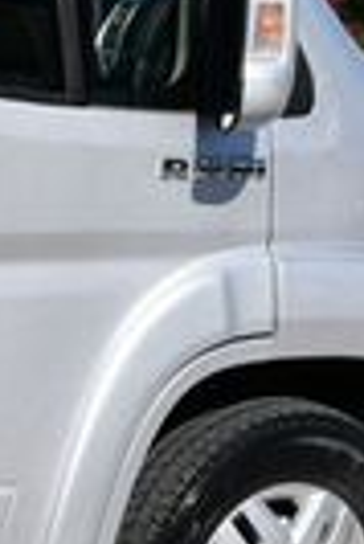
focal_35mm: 192
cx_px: -474
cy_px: 847
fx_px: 2904
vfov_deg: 10.3
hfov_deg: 6.8
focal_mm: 20
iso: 100
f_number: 8
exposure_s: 1/320
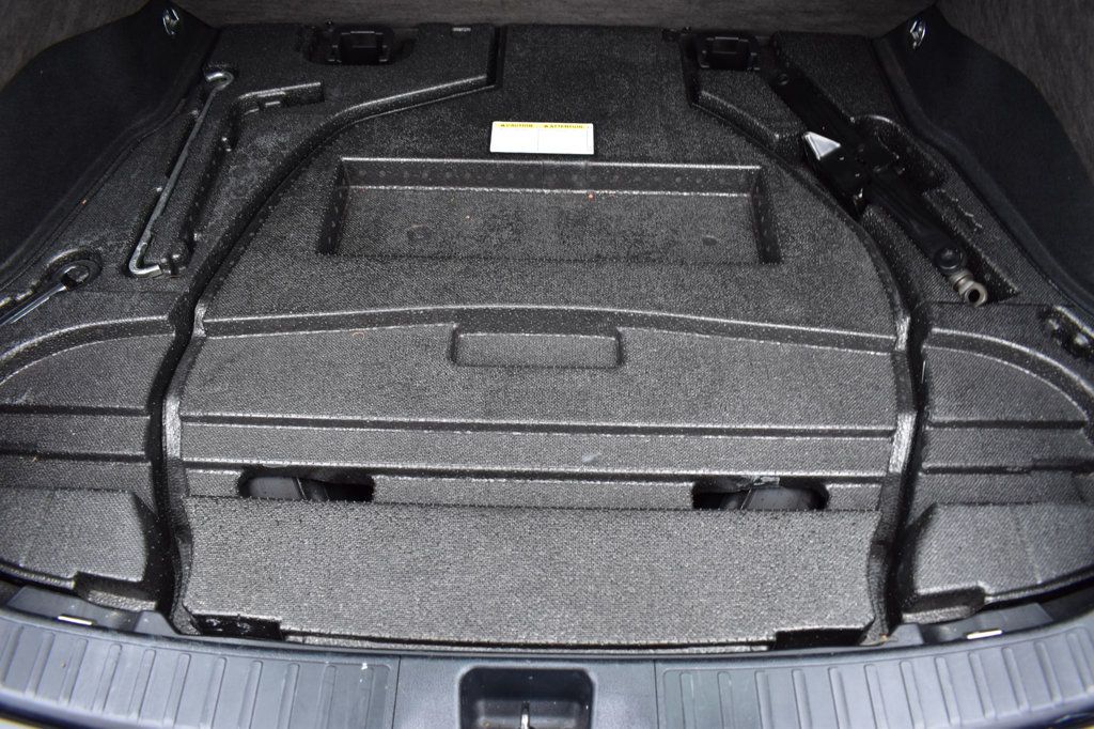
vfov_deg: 47.9
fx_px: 820
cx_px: 547
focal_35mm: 27
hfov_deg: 67.4
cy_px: 364
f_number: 6.3
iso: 400
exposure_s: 1/20
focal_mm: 18
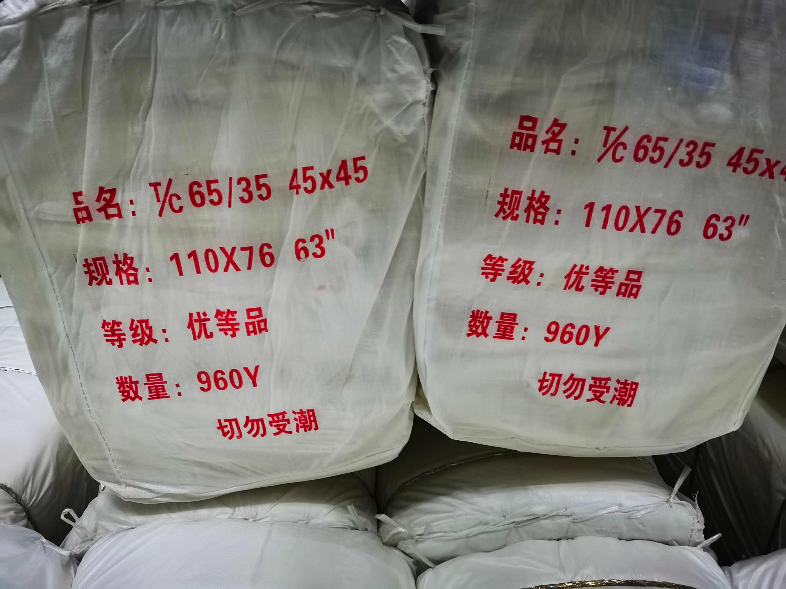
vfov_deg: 51.4
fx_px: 613
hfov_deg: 65.3
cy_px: 294
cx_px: 393
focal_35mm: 27
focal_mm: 5.56
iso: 800
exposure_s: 1/20
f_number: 1.6
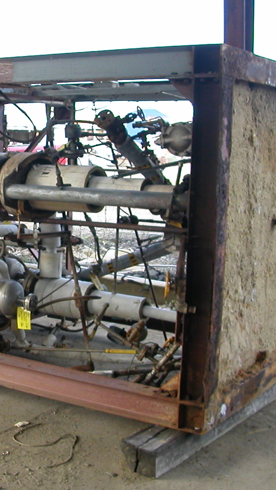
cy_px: 266
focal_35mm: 59
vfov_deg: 35.4
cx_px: 10
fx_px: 767
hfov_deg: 19.9
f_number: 2.7
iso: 100
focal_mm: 5.6
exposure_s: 1/122
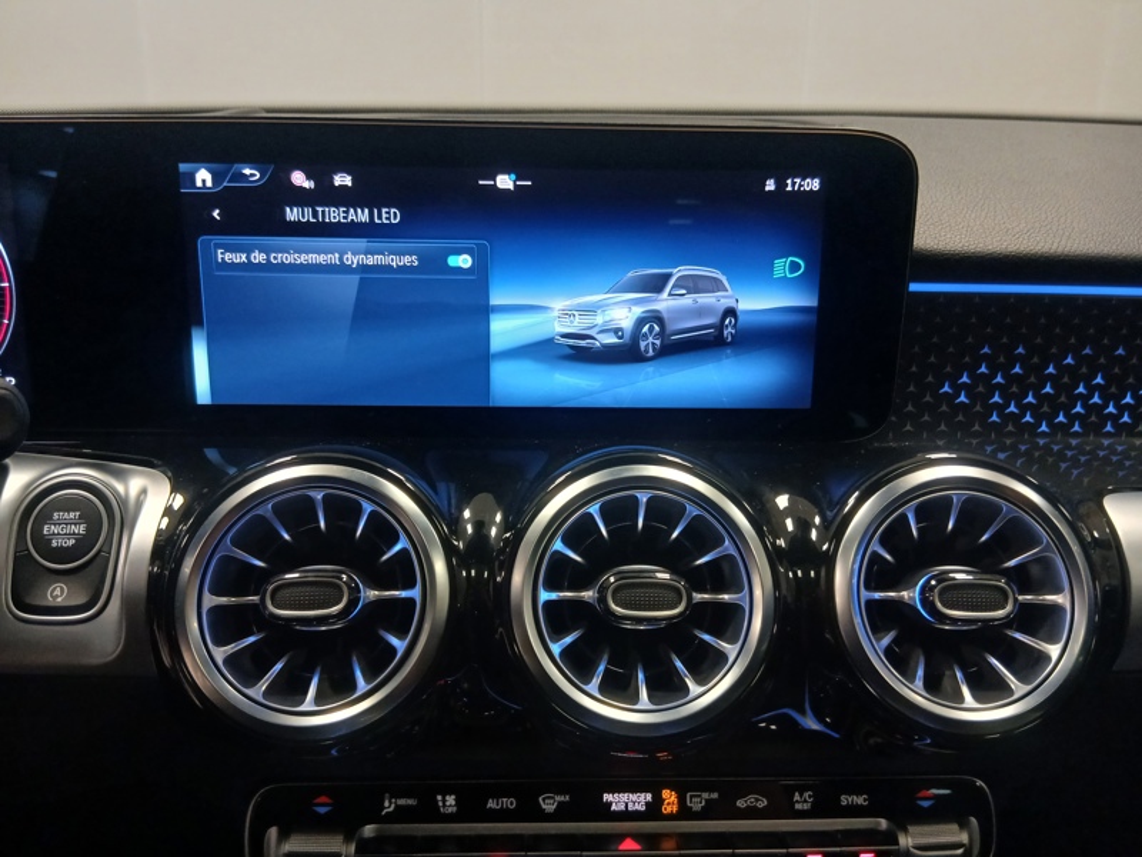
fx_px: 858
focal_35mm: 26
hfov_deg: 67.3
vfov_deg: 53.1
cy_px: 428
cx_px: 571
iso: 250
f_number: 1.8
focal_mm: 3.98
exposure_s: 1/33.3
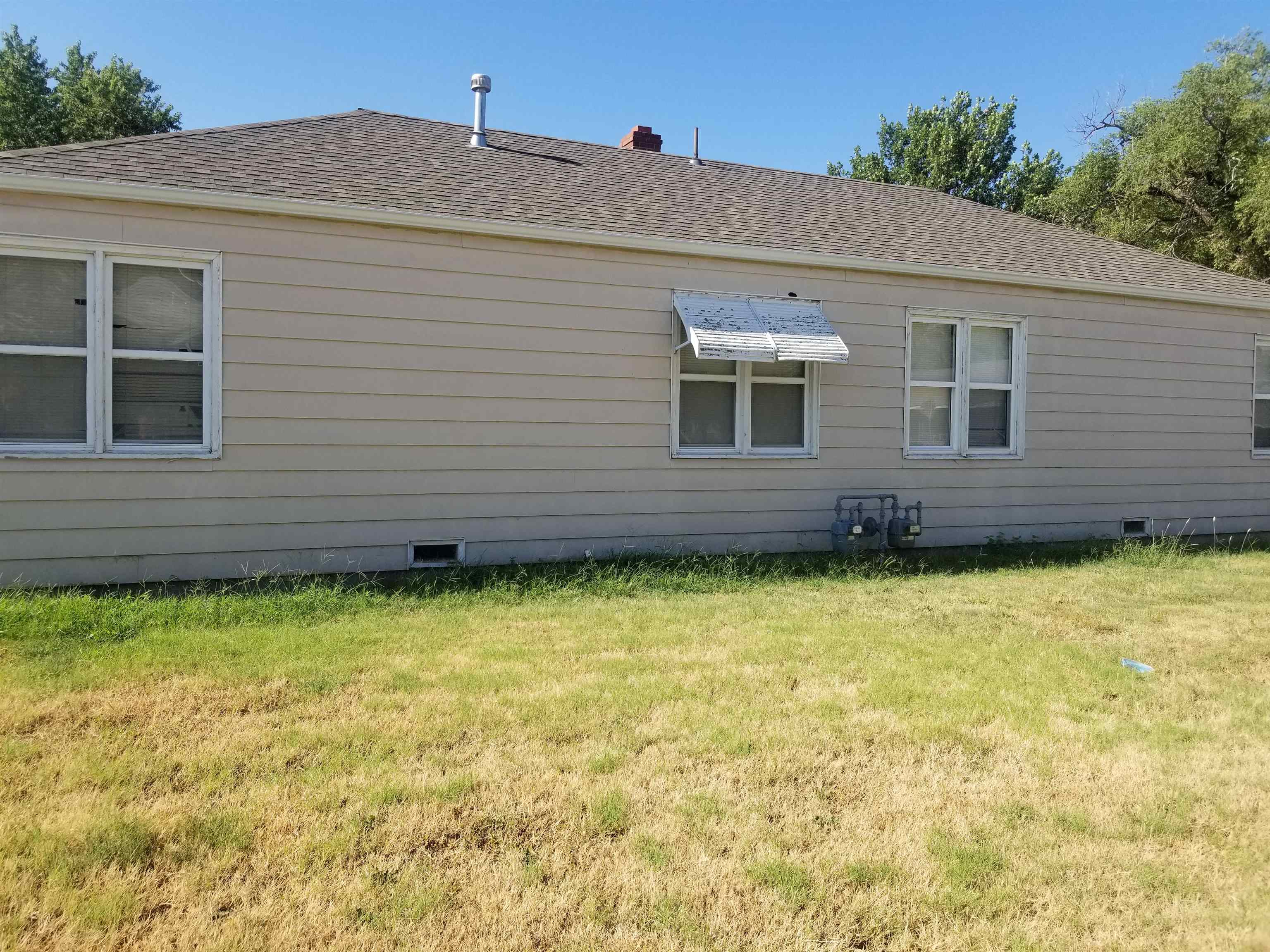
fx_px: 954
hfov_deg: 67.3
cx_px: 635
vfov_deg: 53.1
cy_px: 476
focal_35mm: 26
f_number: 1.7
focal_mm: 4.25
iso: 50
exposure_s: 1/1624
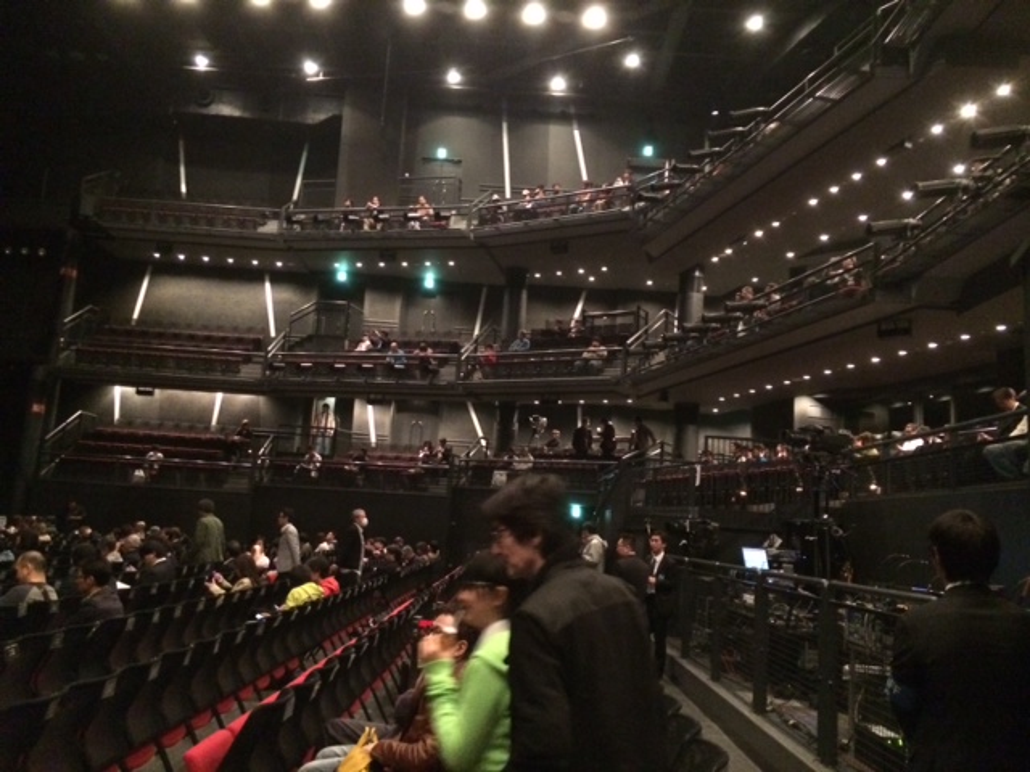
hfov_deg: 60.0
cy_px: 386
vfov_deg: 46.8
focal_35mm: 30
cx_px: 515
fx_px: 893
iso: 640
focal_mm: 4.12
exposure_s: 1/15
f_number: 2.2
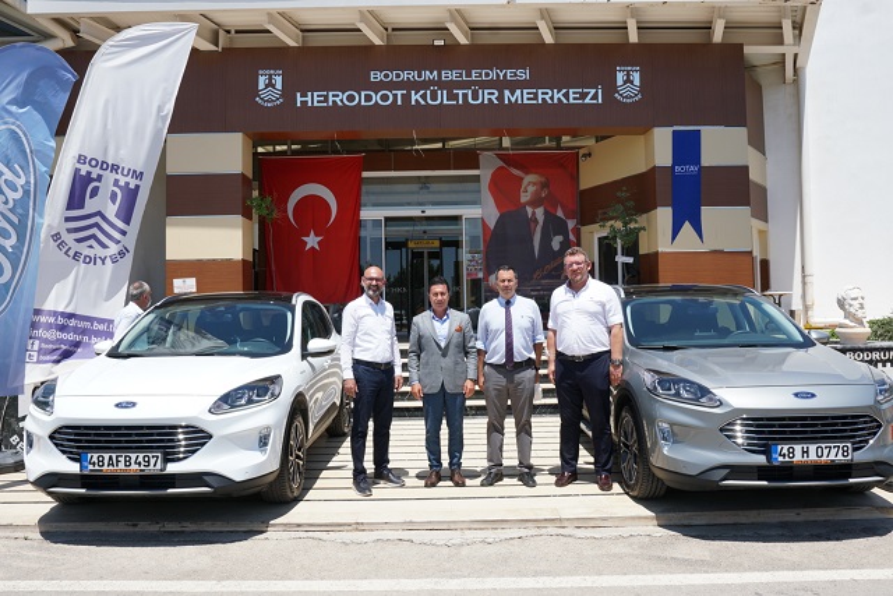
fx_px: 670
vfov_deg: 48.0
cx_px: 446
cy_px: 298
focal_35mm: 27
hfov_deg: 67.4
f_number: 10
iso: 100
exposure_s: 1/125
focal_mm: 18
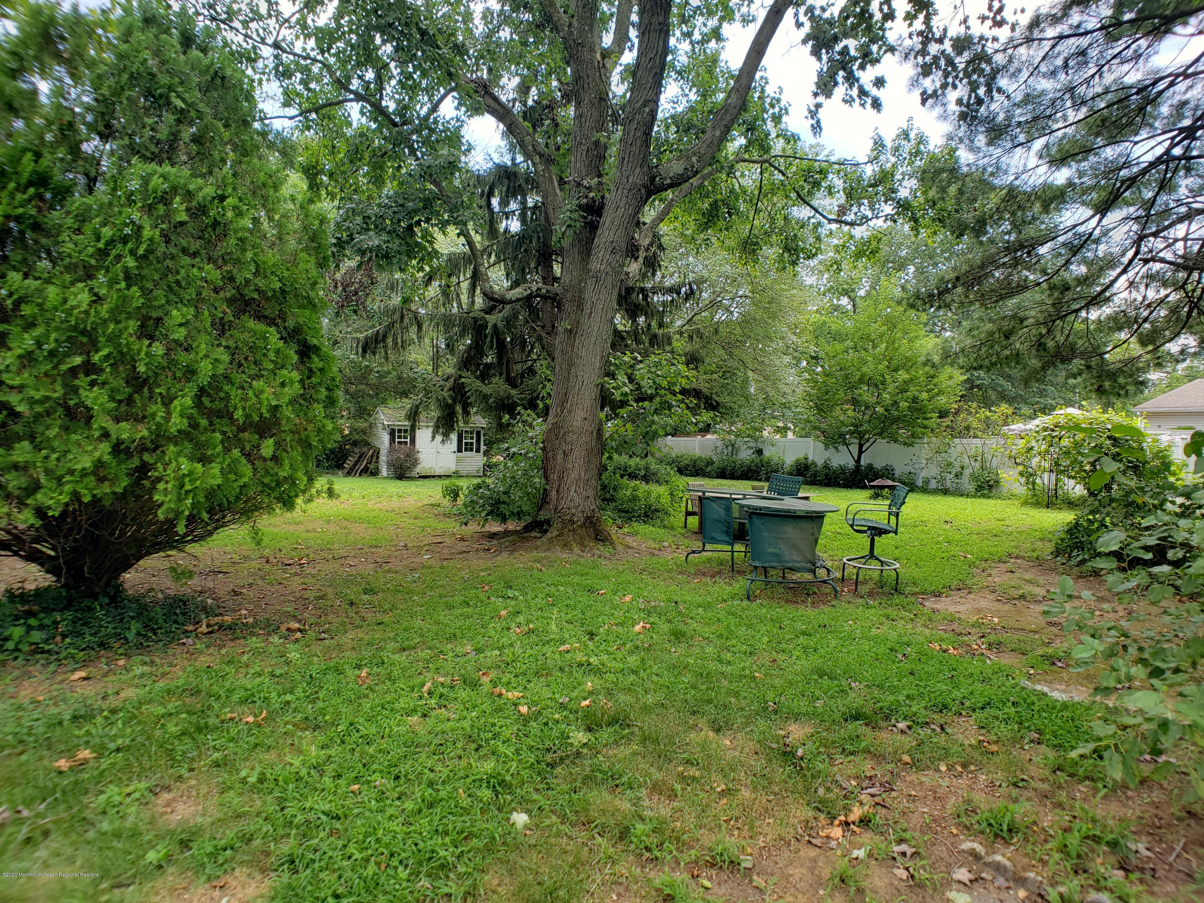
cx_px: 602
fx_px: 904
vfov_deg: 53.1
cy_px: 452
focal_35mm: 26
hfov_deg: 67.3
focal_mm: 4.3
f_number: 2.4
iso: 50
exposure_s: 1/194
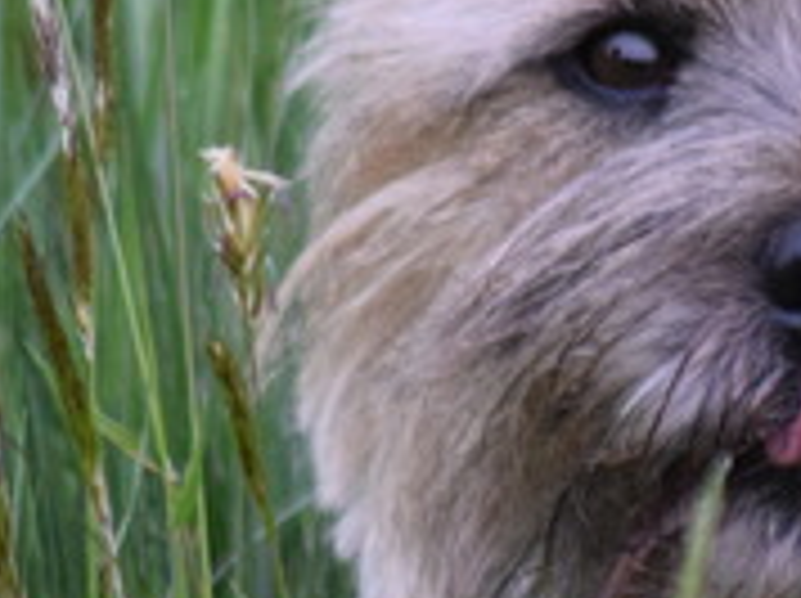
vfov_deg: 0.8
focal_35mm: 1899
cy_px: 252
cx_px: 698
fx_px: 43883
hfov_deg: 1.0
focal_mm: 300
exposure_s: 1/500
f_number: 5.6
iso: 2500
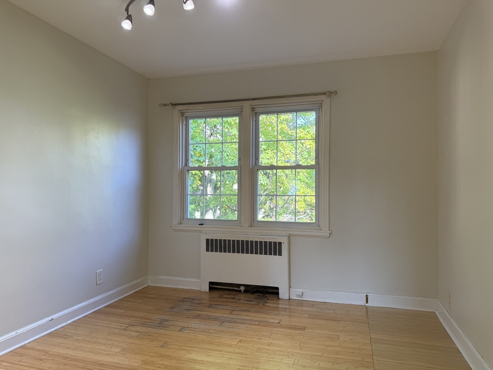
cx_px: 246
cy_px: 185
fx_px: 342
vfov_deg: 56.8
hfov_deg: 71.6
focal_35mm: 24
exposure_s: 1/126
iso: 64
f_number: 1.78
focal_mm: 6.76
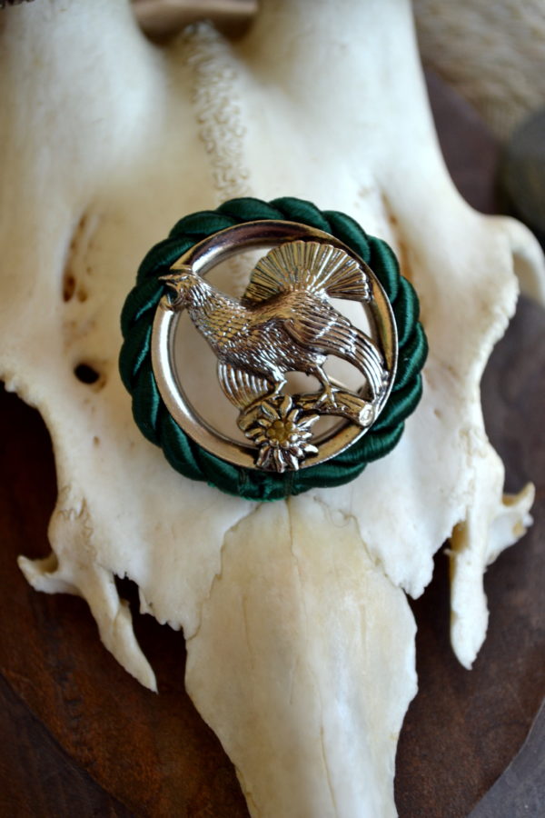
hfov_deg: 16.6
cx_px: 272
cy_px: 409
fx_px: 1873
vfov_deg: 24.6
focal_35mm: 82
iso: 400
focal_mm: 55
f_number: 5.6
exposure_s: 1/25
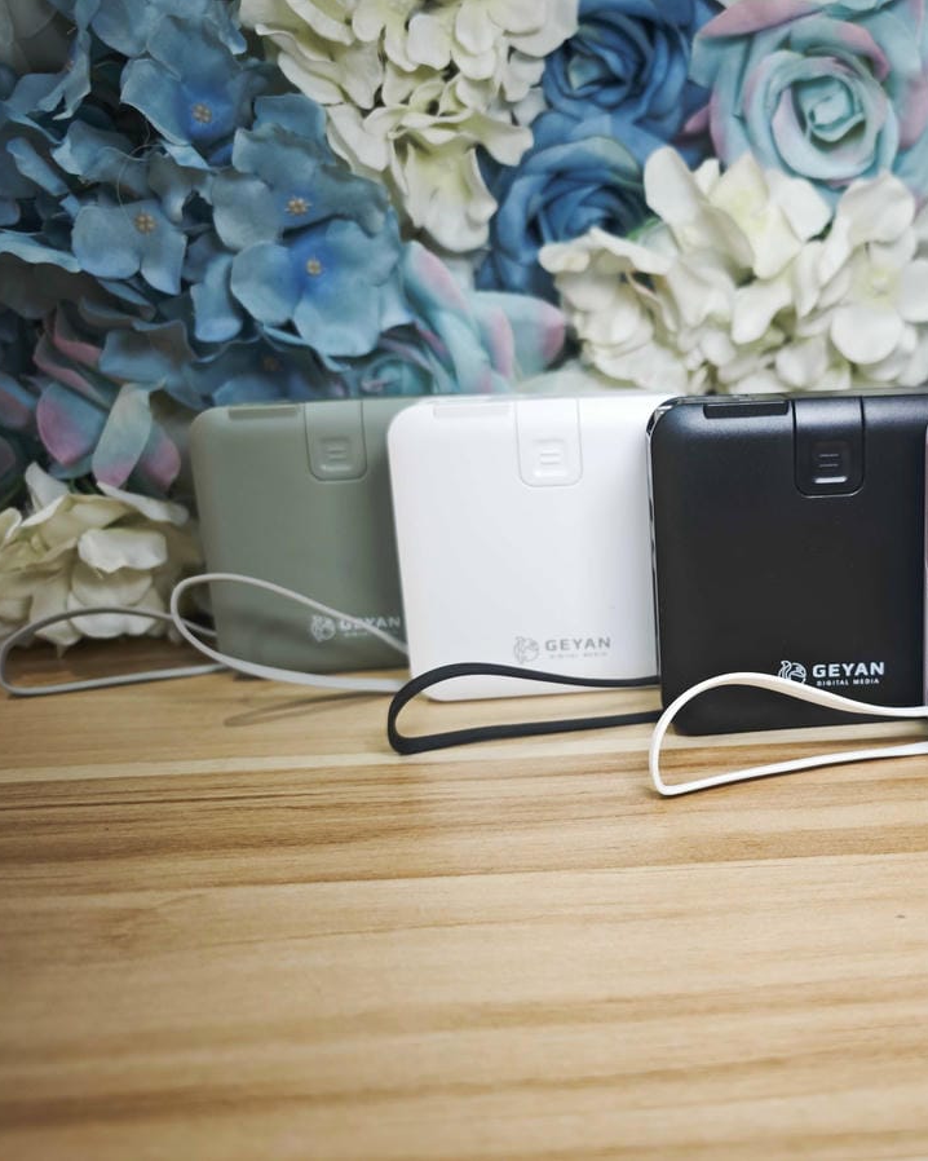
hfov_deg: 46.4
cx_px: 719
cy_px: 580
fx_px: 1030
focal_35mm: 30
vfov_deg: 58.8
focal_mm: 8.72
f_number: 2
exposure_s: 1/120
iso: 400
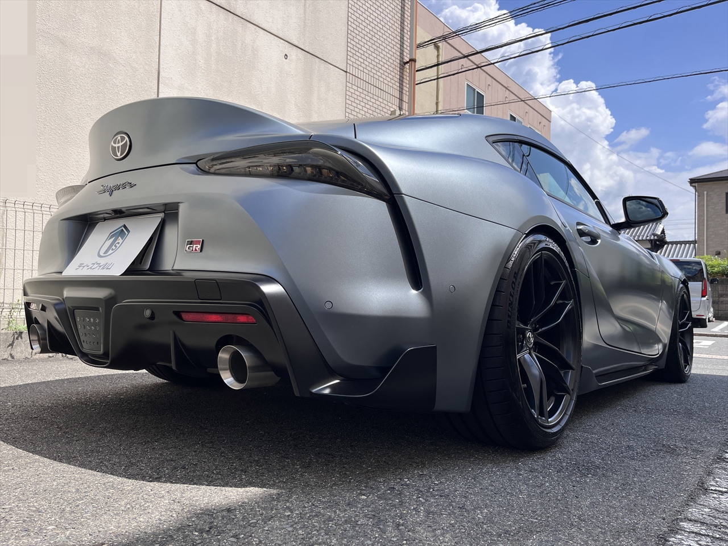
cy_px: 273
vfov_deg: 53.1
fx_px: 547
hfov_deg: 67.3
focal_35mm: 26
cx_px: 364
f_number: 1.6
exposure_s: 1/2899
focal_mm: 5.1
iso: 50
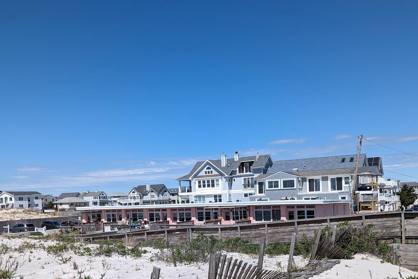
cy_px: 209
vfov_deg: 37.9
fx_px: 395
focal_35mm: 34
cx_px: 208
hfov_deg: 55.8
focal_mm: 6.81
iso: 53
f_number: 1.85
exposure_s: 1/3236
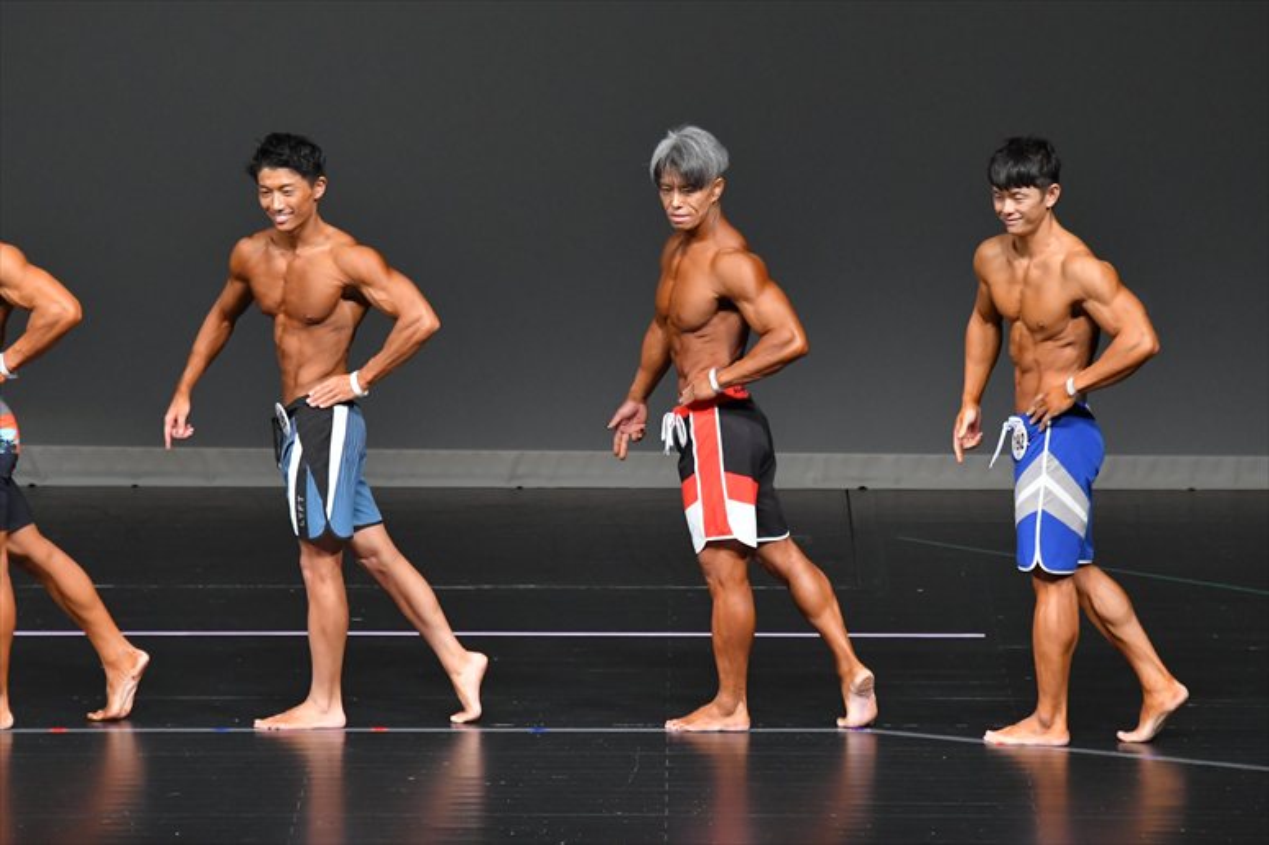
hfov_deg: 7.2
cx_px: 634
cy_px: 422
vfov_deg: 4.8
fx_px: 10041
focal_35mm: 285
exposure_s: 1/400
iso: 4000
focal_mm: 190
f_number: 5.6
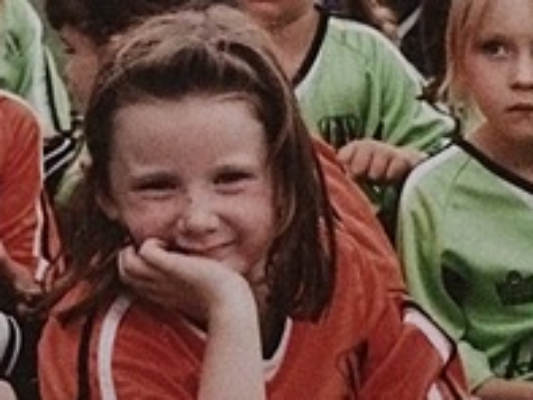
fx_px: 1448
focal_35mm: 94
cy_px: 238
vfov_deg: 15.7
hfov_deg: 20.6
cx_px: 95
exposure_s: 1/15
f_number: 2.2
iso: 640
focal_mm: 4.15
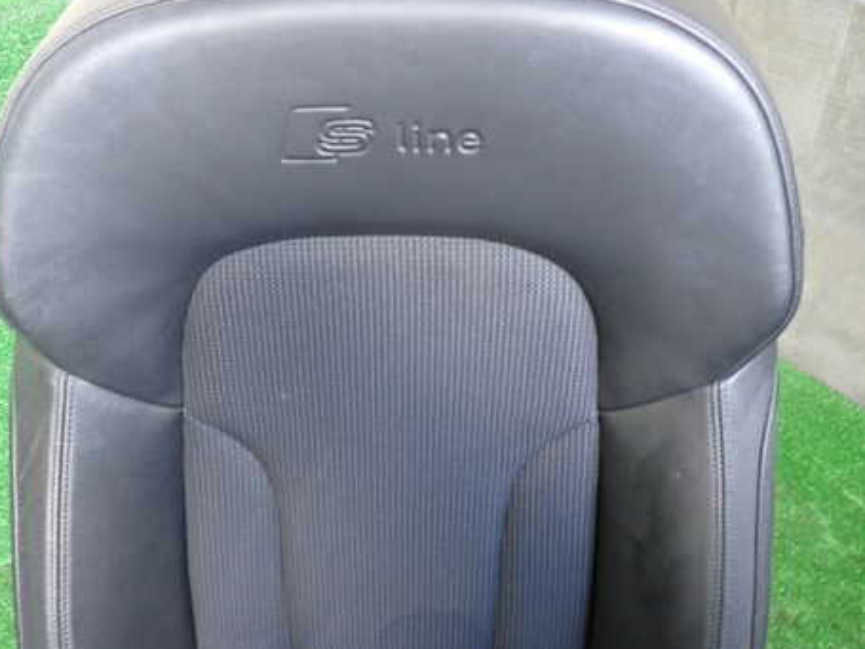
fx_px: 824
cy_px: 373
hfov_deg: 55.3
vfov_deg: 42.8
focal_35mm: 33
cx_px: 395
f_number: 2
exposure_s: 1/30
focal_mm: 4.5
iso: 250
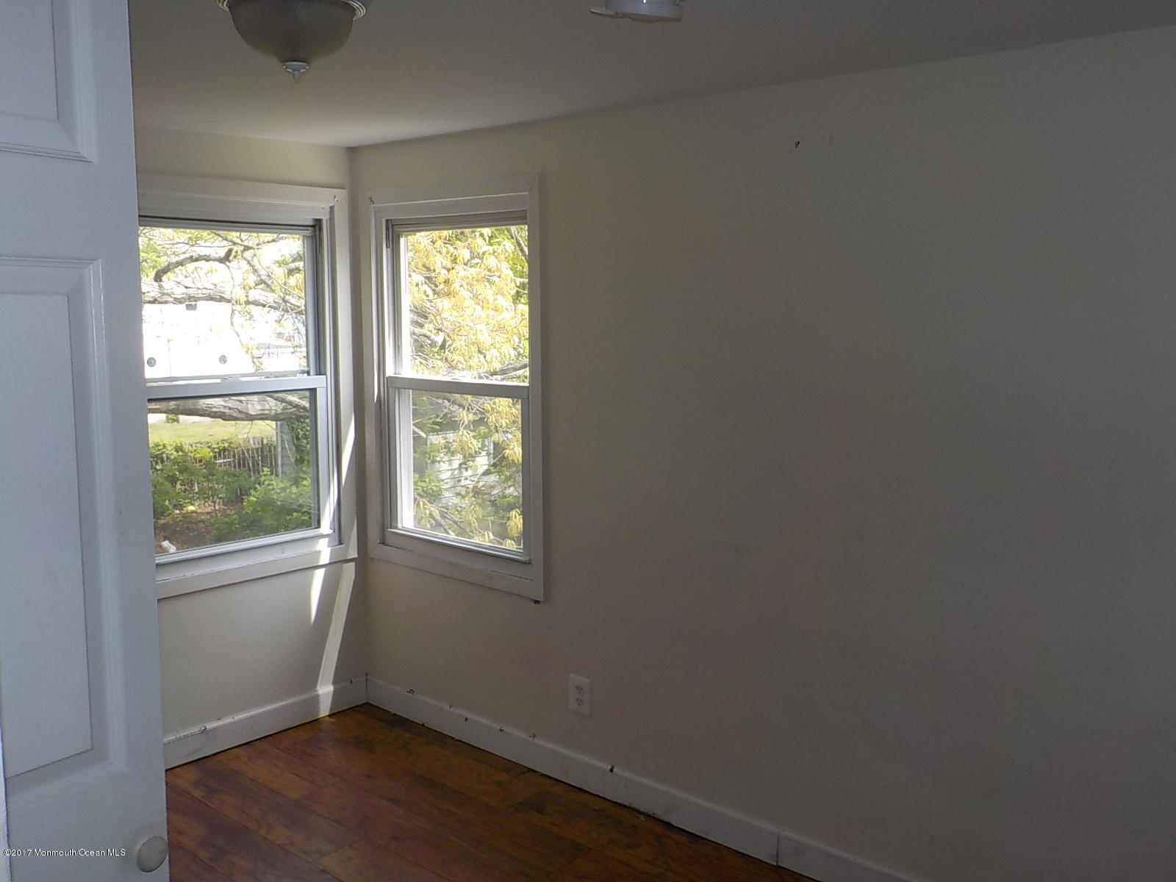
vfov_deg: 46.8
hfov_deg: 60.0
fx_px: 1019
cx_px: 588
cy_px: 441
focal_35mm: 30
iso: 125
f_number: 3.3
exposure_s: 1/160
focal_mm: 4.1
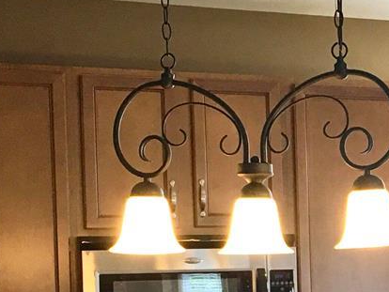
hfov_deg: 16.0
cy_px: 285
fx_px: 1259
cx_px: 588
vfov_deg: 13.1
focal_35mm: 112
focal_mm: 4.15
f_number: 2.2
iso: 25
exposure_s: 1/30
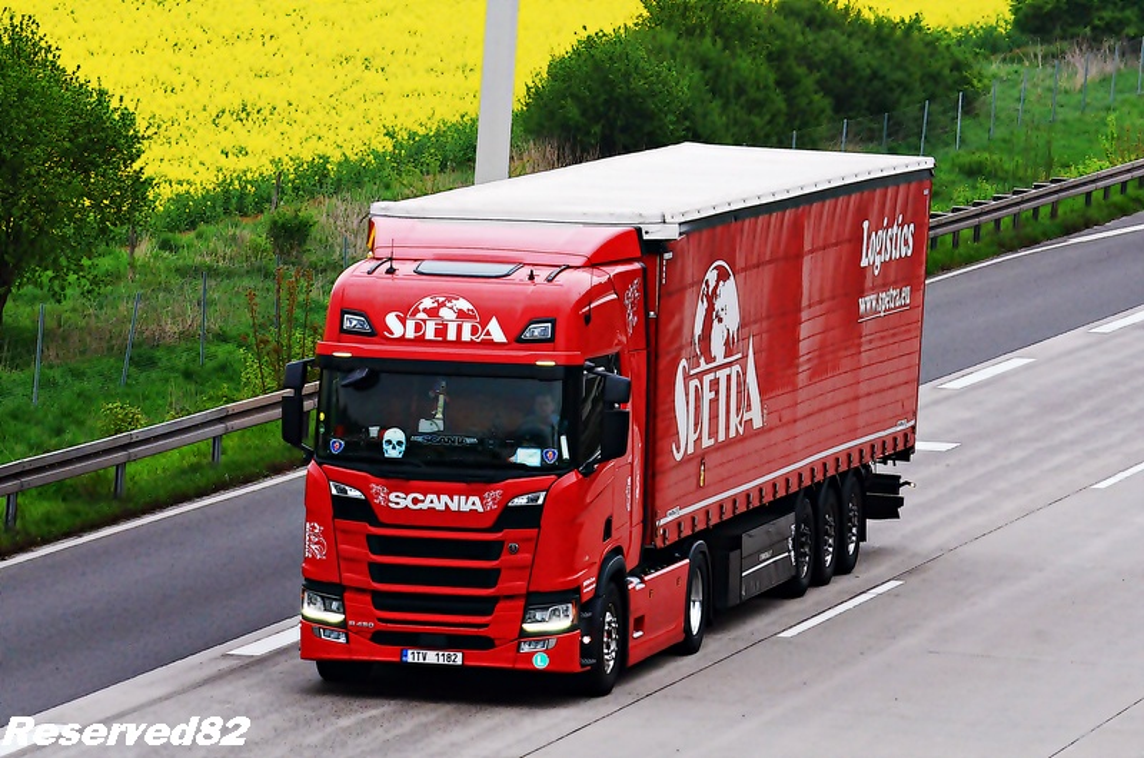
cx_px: 572
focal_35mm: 248
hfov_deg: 8.3
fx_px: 7849
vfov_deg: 5.5
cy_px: 379
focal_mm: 165
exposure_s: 1/400
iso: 1600
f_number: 10
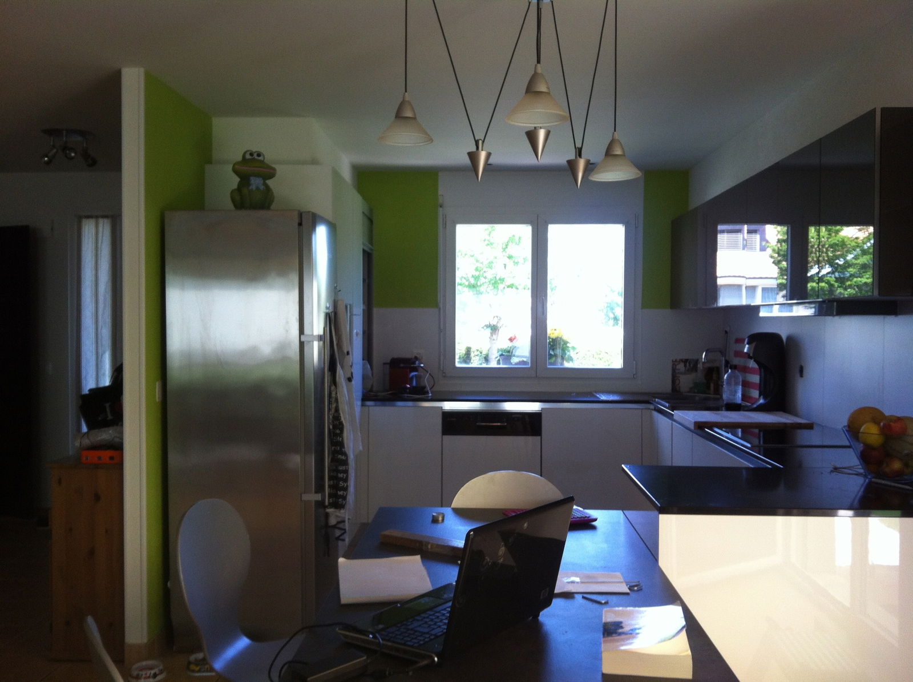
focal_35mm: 35
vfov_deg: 40.6
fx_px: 922
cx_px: 456
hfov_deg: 52.7
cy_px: 341
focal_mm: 3.85
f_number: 2.8
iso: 100
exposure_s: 1/40
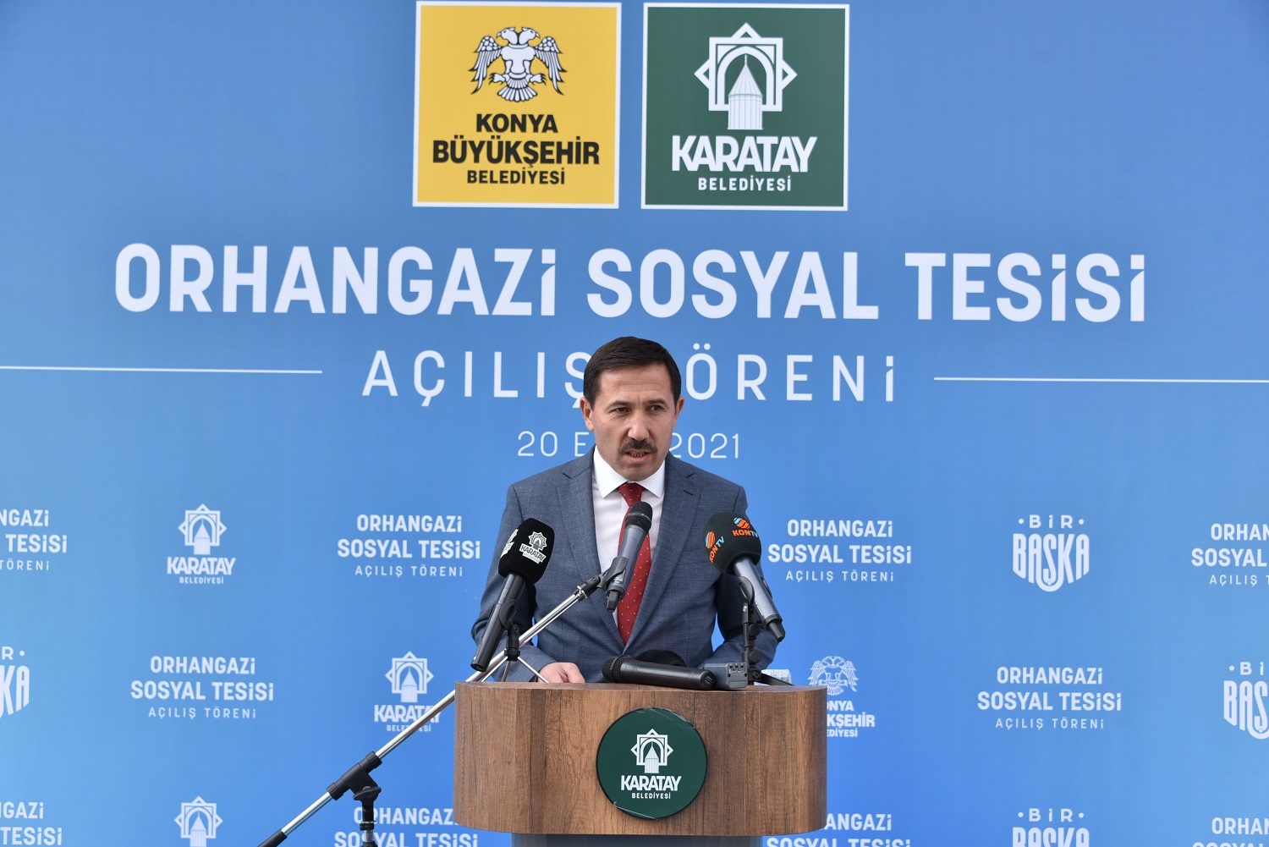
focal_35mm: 52
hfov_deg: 38.2
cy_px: 424
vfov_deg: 26.0
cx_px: 634
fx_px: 1833
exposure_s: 1/250
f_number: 5.6
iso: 100
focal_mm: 52
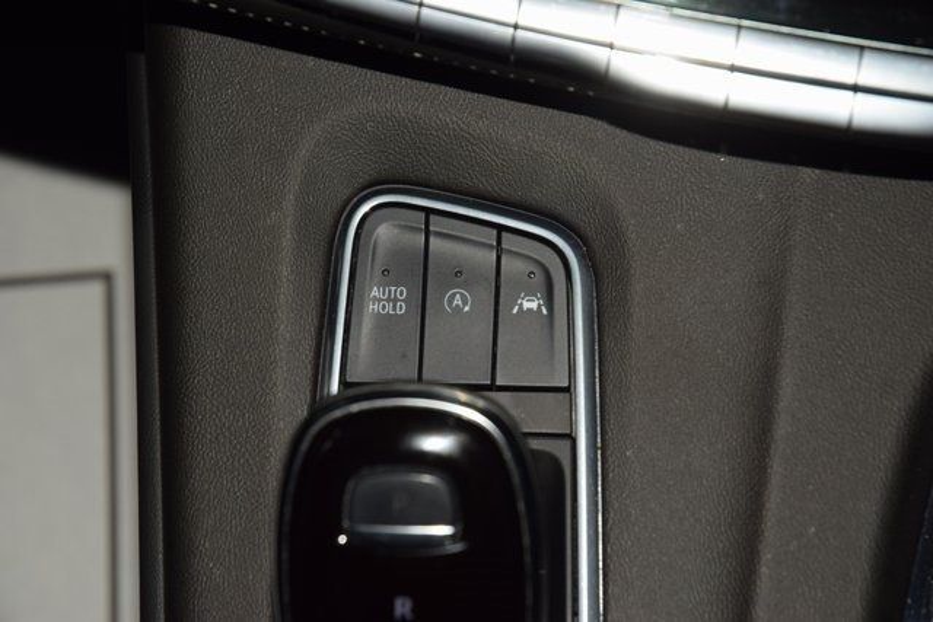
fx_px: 2722
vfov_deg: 13.0
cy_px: 311
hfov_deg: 19.5
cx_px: 466
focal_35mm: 105
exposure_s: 1/125
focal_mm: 70
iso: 100
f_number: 8
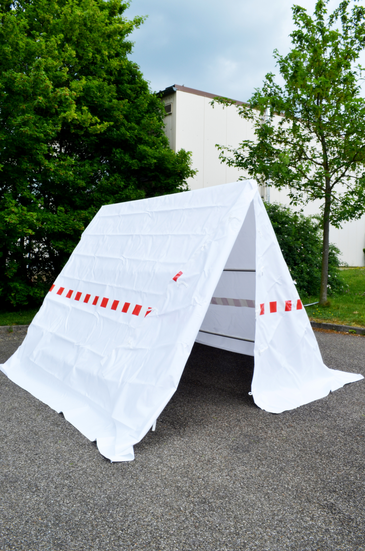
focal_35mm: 27
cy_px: 276
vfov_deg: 67.5
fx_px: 412
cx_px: 182
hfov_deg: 47.7
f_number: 16
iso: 125
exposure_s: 1/20
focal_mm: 18
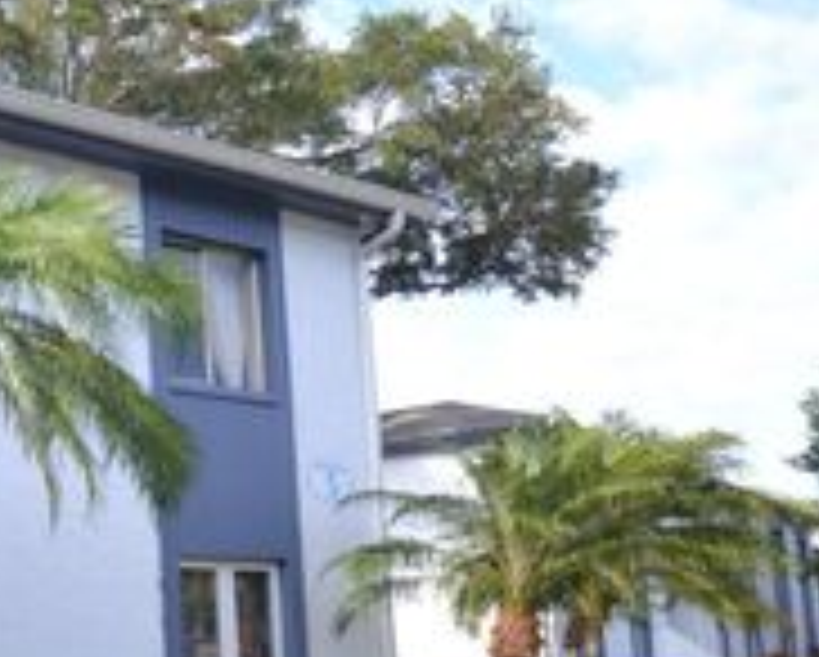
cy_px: 529
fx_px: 1220
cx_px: -207
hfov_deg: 30.4
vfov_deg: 29.4
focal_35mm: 50
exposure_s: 1/125
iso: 100
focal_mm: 13
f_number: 5.6
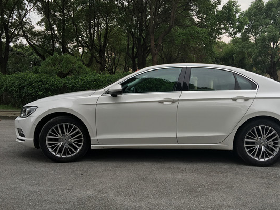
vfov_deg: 39.6
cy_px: 113
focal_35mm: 36
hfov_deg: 51.1
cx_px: 163
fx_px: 291
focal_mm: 4.15
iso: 25
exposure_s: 1/458
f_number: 2.2
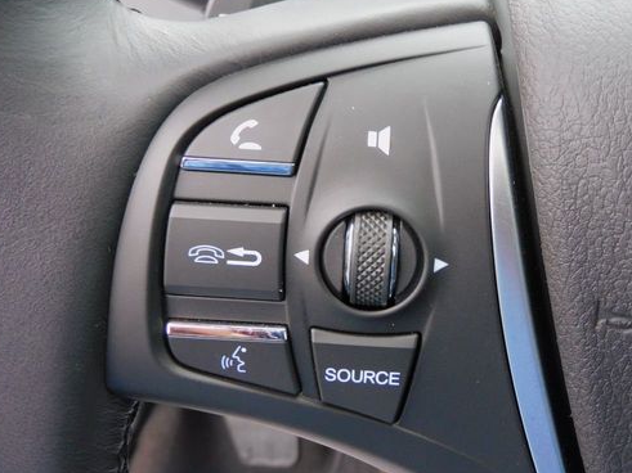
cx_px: 375
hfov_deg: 43.7
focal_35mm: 43
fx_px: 785
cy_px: 229
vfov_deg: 33.6
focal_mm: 5.9
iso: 220
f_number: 3.6
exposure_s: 1/30
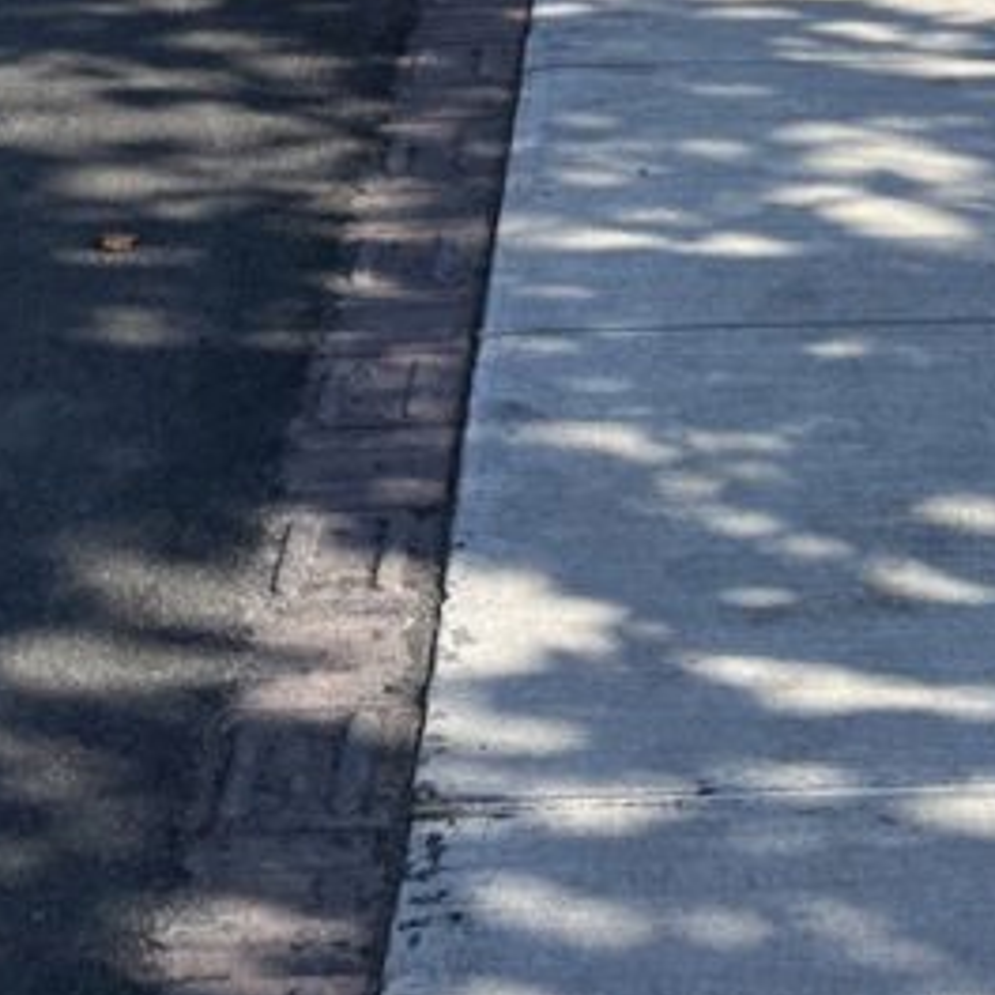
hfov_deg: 19.4
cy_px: -426
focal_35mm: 89
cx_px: 742
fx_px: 2894
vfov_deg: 17.8
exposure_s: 1/3521
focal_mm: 5.1
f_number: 1.6
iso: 50
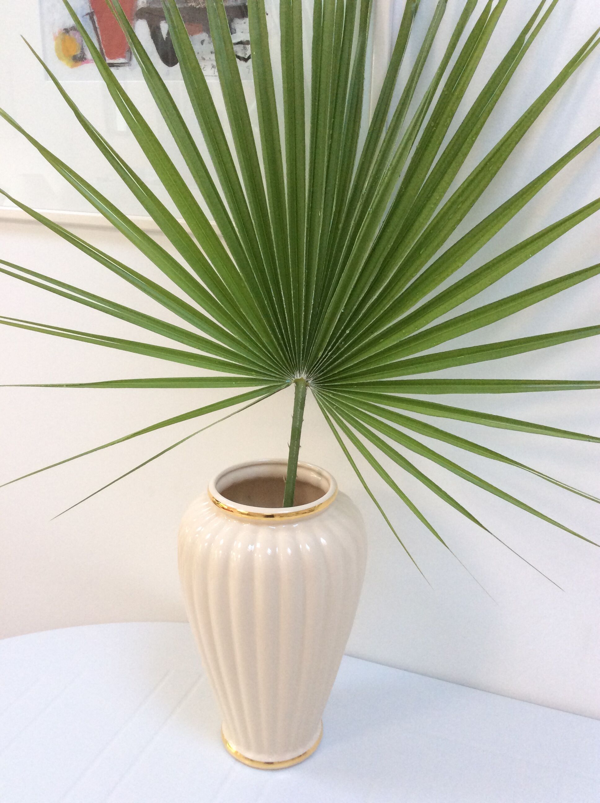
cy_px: 402
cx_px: 300
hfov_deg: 44.1
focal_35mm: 32
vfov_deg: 56.9
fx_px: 741
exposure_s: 1/25
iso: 80
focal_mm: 3.3
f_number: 2.4
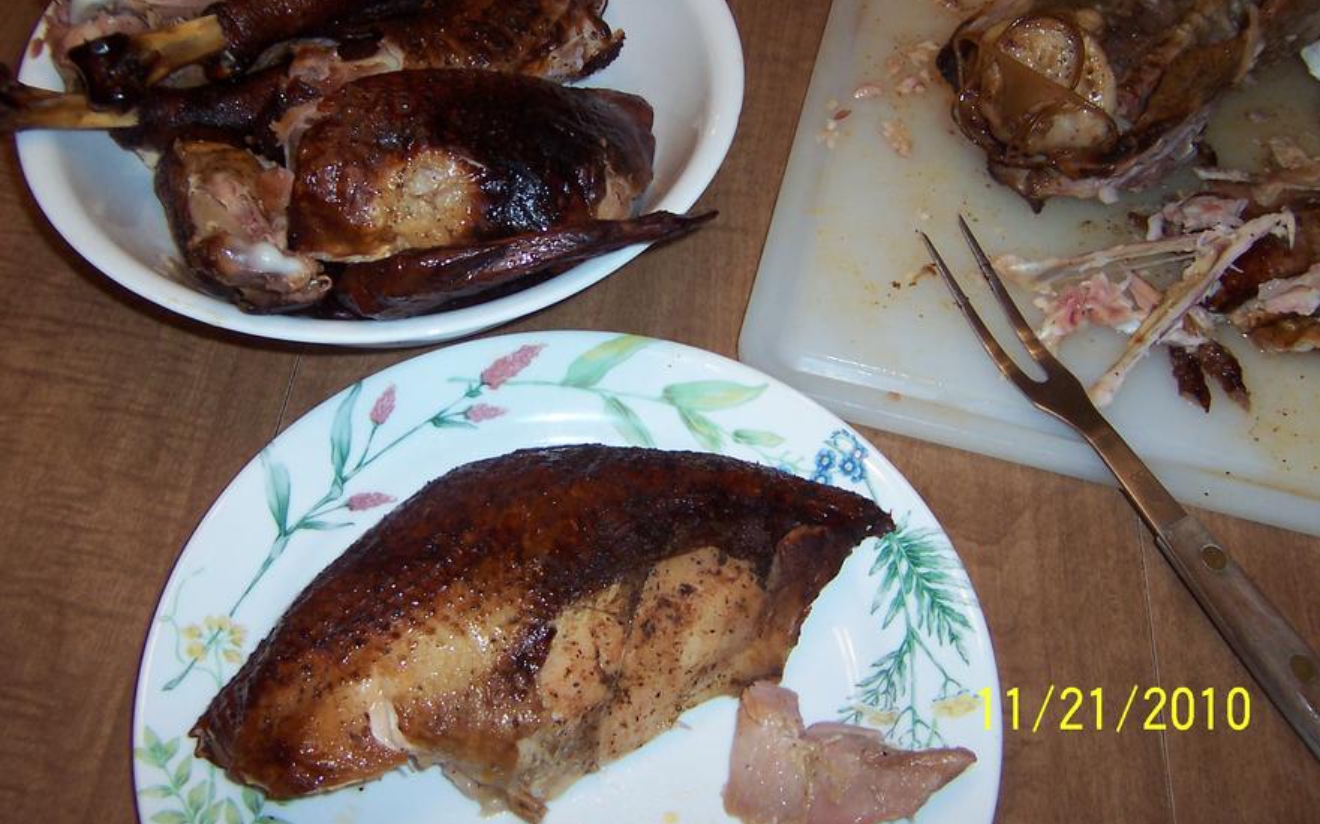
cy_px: 330
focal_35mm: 39
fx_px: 1403
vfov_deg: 32.6
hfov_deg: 50.4
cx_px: 650
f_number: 2.8
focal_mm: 5.6
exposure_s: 1/60
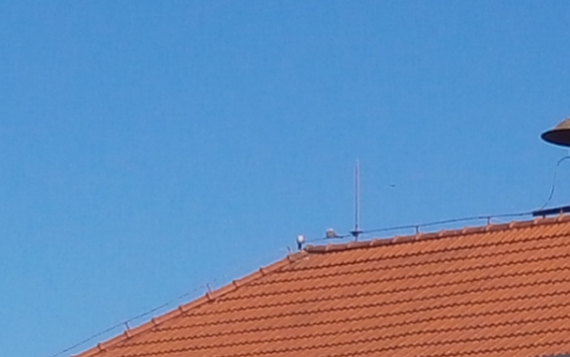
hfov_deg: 11.3
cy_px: 688
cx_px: 945
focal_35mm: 175
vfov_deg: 7.3
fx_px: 2719
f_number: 8.3
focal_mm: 5.5
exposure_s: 1/320
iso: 80
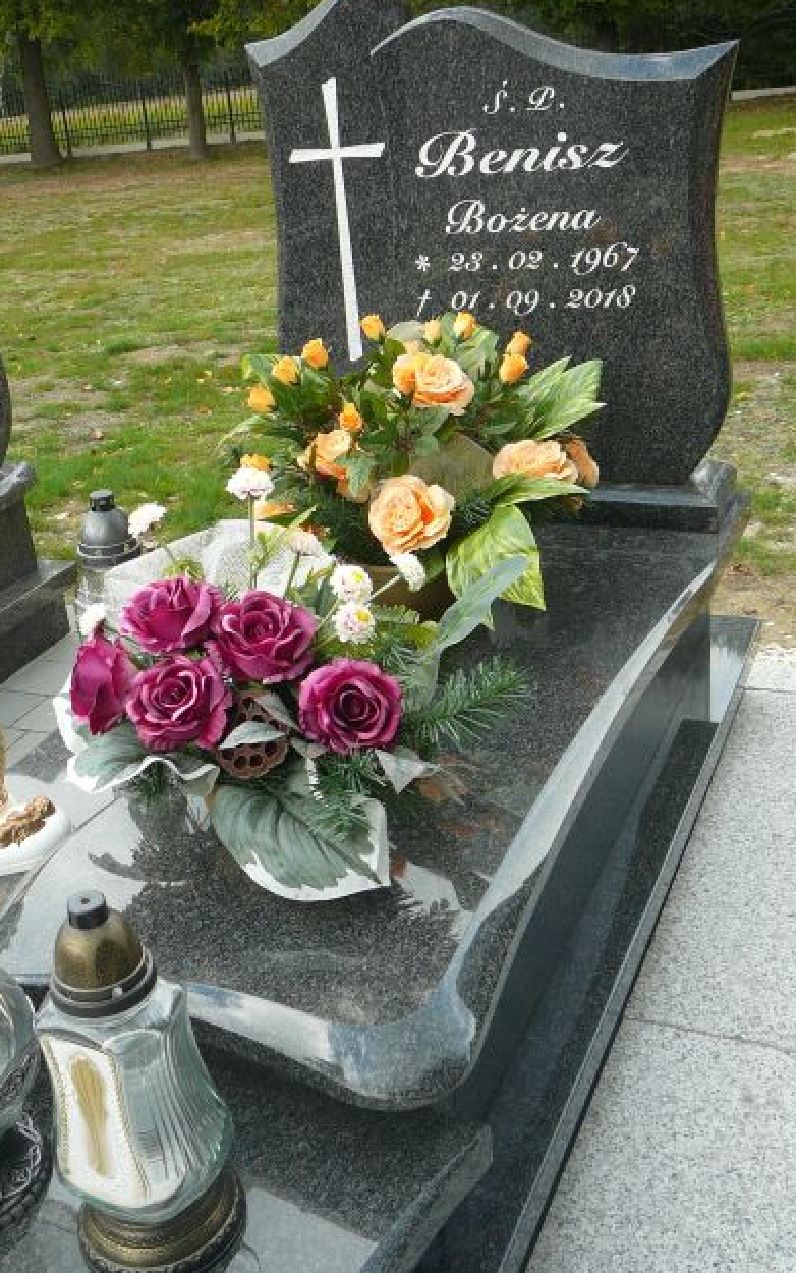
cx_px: 350
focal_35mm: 38
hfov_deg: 33.6
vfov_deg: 51.5
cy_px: 633
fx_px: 1318
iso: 80
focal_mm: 5.2
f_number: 2.8
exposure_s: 1/160
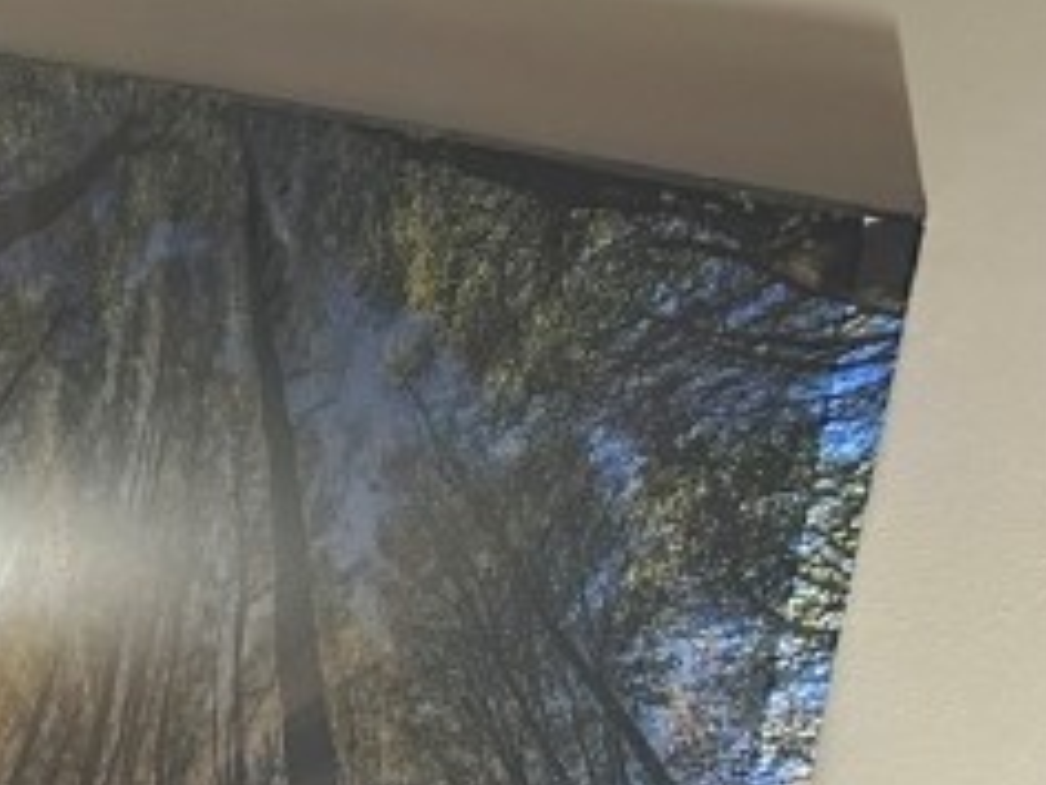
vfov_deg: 13.8
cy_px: 971
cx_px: -1197
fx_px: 3143
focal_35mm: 104
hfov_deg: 14.7
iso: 640
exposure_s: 1/40
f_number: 1.78
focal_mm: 6.86
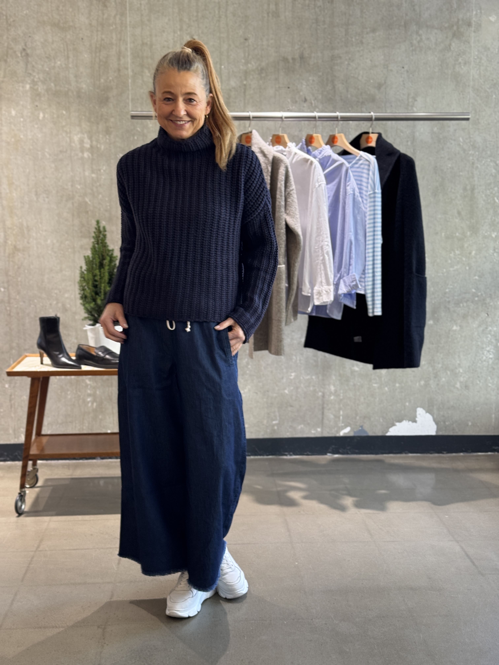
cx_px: 250
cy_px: 332
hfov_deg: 30.3
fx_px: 923
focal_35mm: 48
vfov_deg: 39.7
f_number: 1.78
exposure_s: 1/50
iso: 64
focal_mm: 6.76
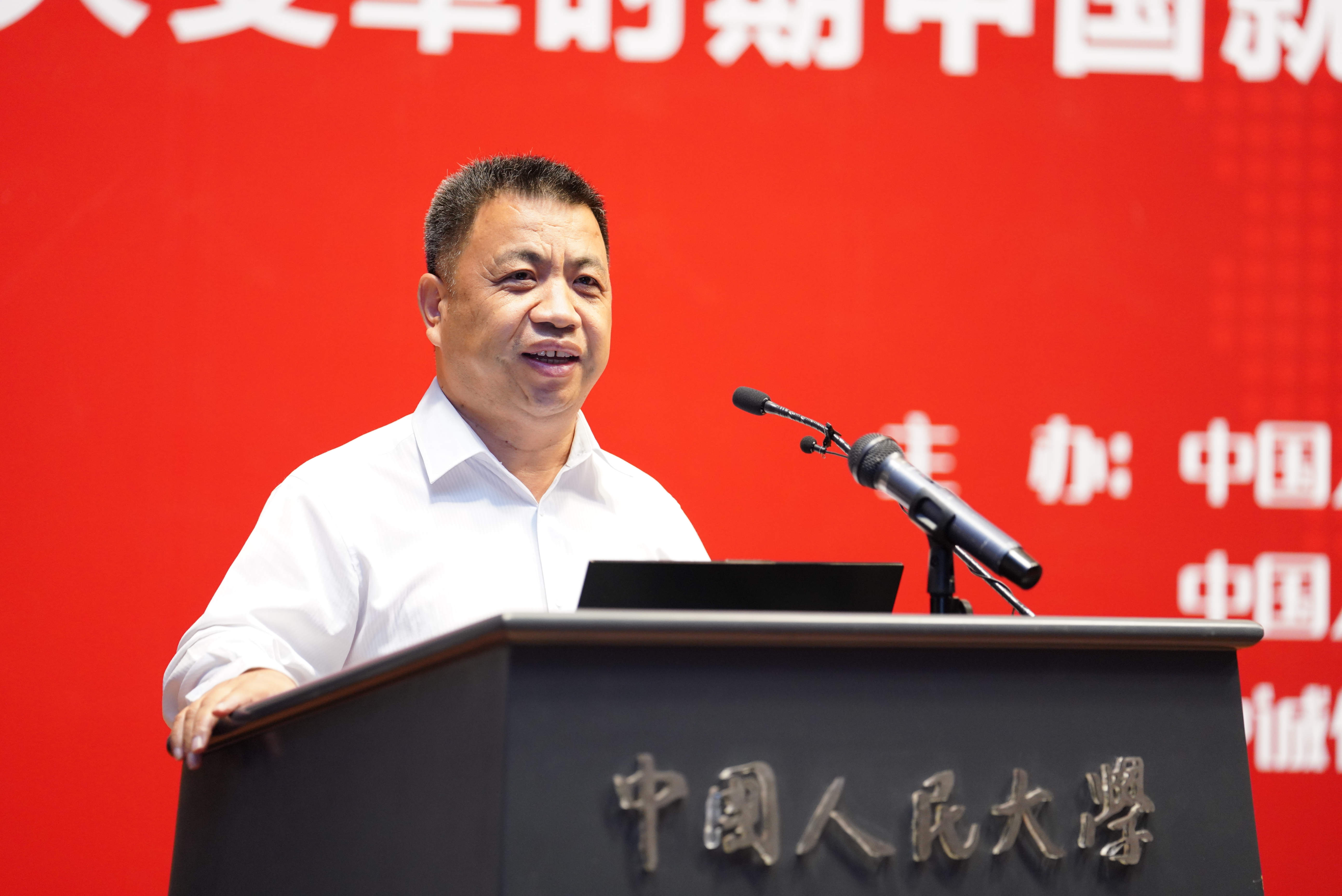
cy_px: 448
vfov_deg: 8.5
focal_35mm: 161
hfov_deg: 12.8
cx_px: 671
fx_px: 6003
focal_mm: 161
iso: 2500
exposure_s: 1/125
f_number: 2.8
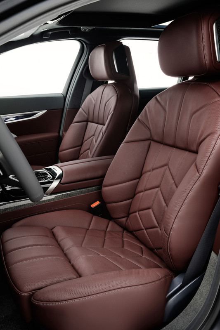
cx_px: 110
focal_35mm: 35
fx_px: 321
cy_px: 165
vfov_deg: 54.4
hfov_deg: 37.8
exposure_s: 1/60
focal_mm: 35
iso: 400
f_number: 9
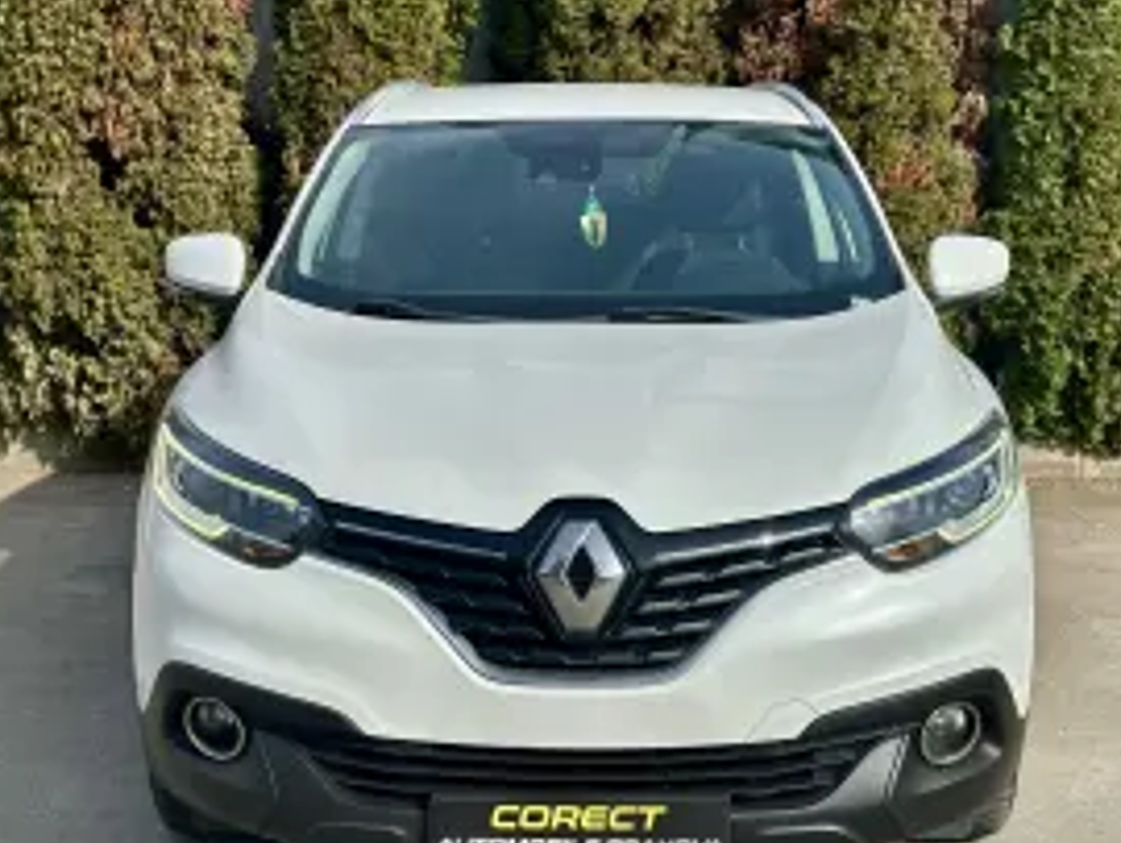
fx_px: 2074
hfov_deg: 30.2
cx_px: 573
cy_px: 486
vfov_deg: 22.9
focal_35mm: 64
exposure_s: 1/6211
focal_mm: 6.86
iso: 64
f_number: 1.78
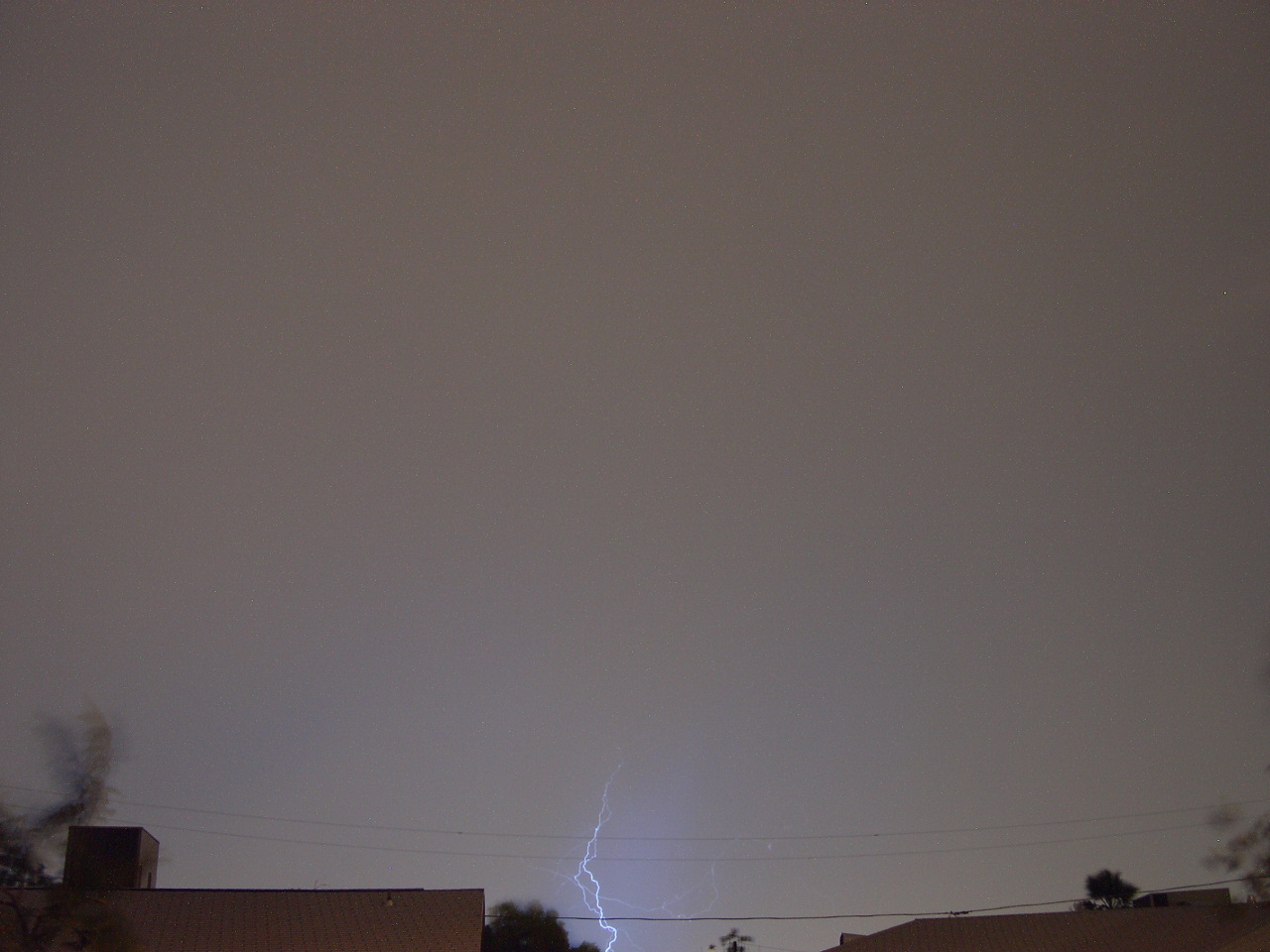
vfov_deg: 37.7
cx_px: 635
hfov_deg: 49.0
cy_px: 476
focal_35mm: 38
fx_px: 1394
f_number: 2.8
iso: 100
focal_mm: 8
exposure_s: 8
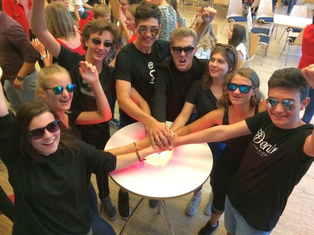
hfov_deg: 61.7
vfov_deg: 48.2
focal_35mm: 29
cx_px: 157
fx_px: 263
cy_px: 118
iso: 320
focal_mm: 4.15
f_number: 2.2
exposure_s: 1/25
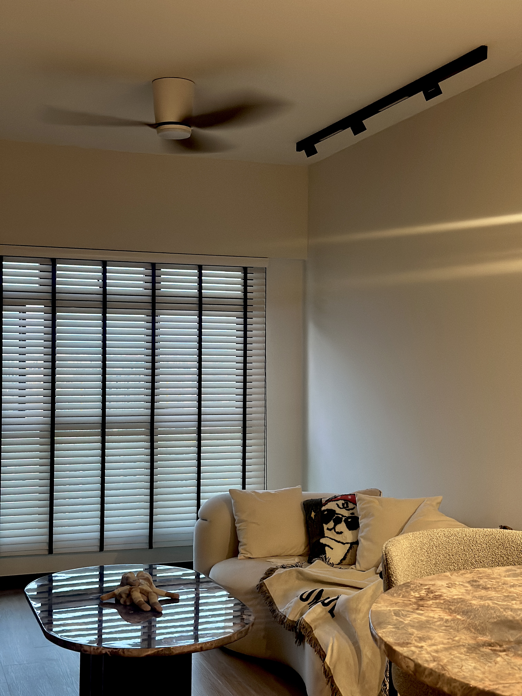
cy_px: 348
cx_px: 261
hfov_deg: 30.3
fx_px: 965
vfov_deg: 39.7
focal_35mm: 48
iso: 640
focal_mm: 6.86
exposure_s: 1/33
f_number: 1.78
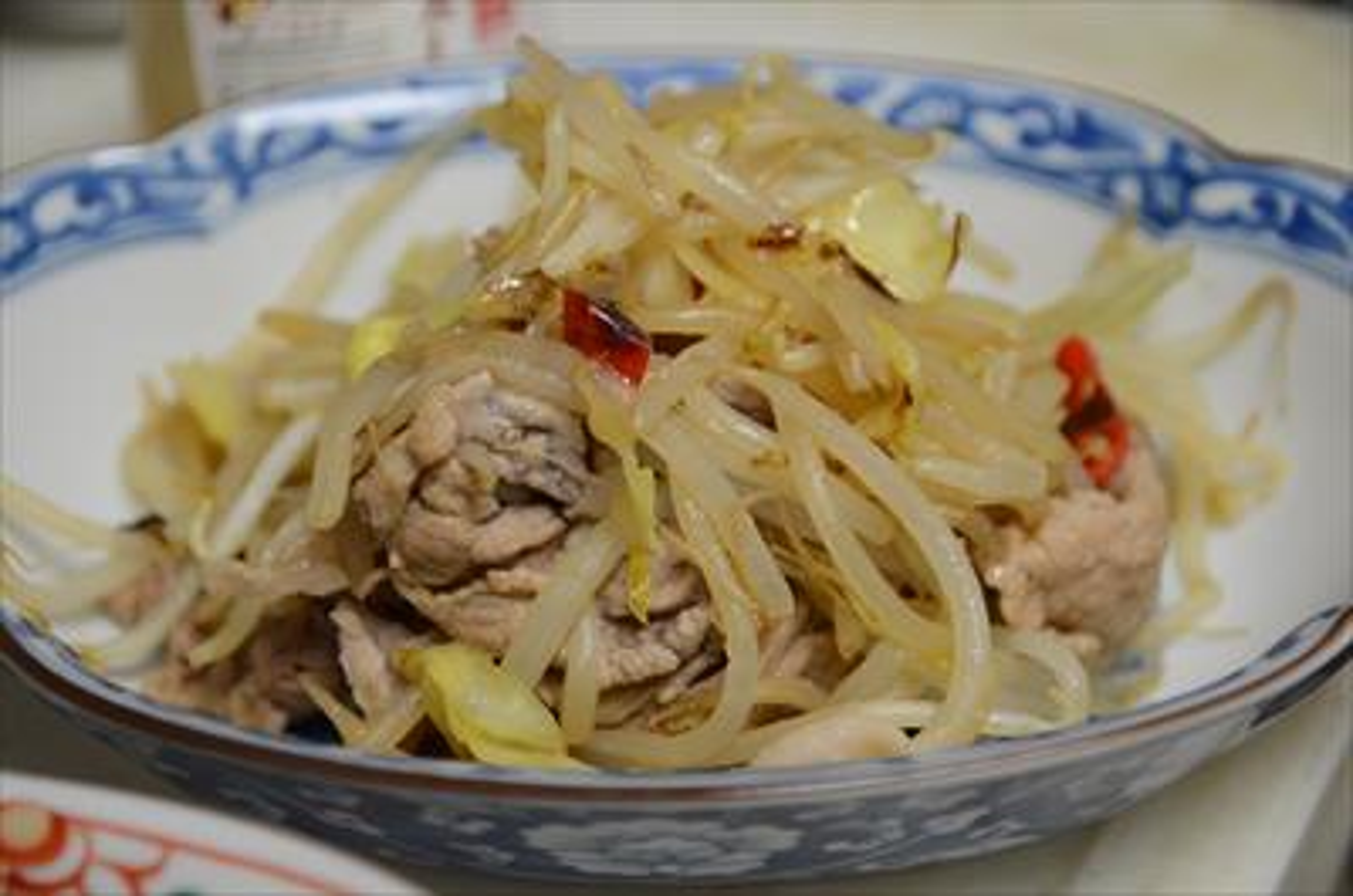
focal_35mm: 75
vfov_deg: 18.1
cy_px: 448
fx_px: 2813
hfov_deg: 27.0
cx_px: 676
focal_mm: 50
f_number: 3.8
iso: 400
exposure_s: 1/40
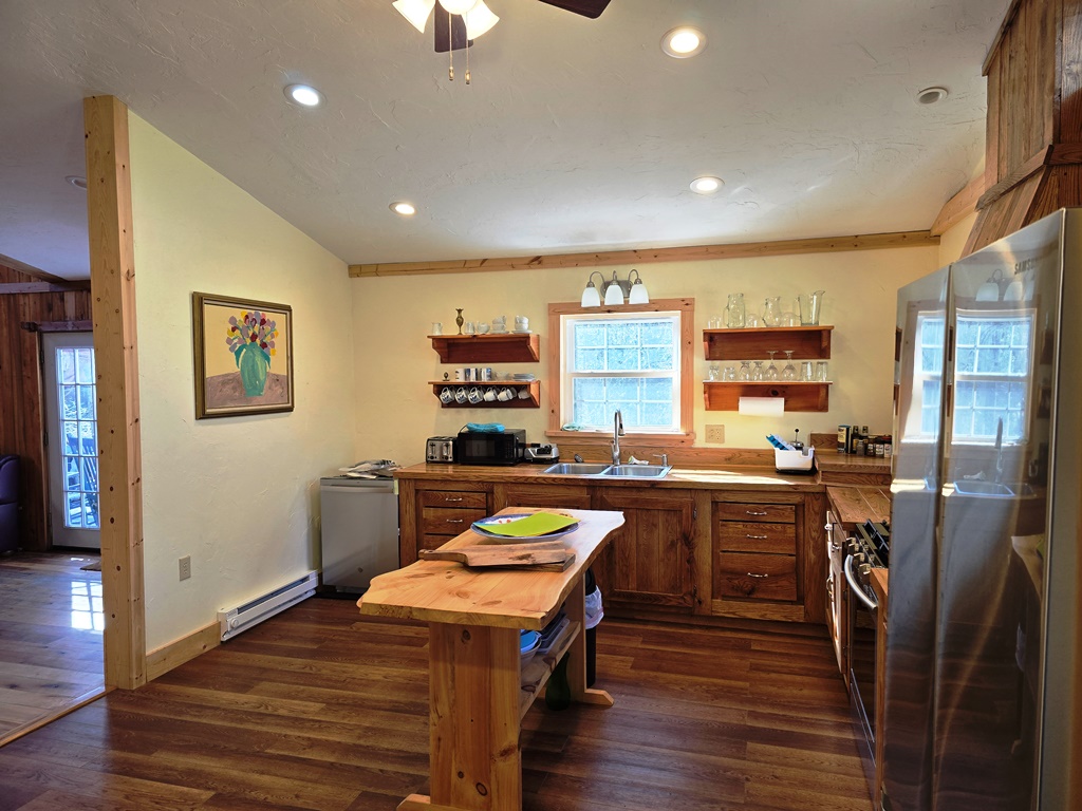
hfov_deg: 73.9
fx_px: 719
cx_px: 541
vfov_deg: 58.9
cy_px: 406
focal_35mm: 23
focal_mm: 6.3
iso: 64
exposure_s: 1/120
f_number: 1.7
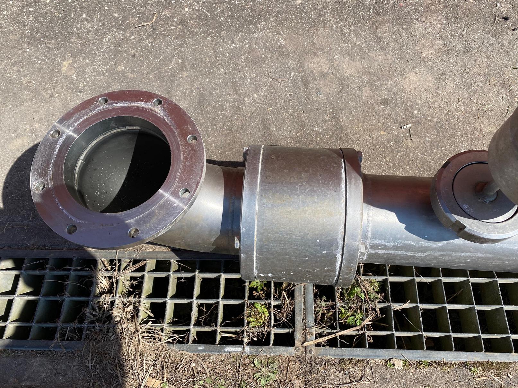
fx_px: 389
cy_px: 194
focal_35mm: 26
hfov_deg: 67.3
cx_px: 259
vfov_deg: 53.1
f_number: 1.8
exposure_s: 1/2070
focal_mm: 4.25
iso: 32
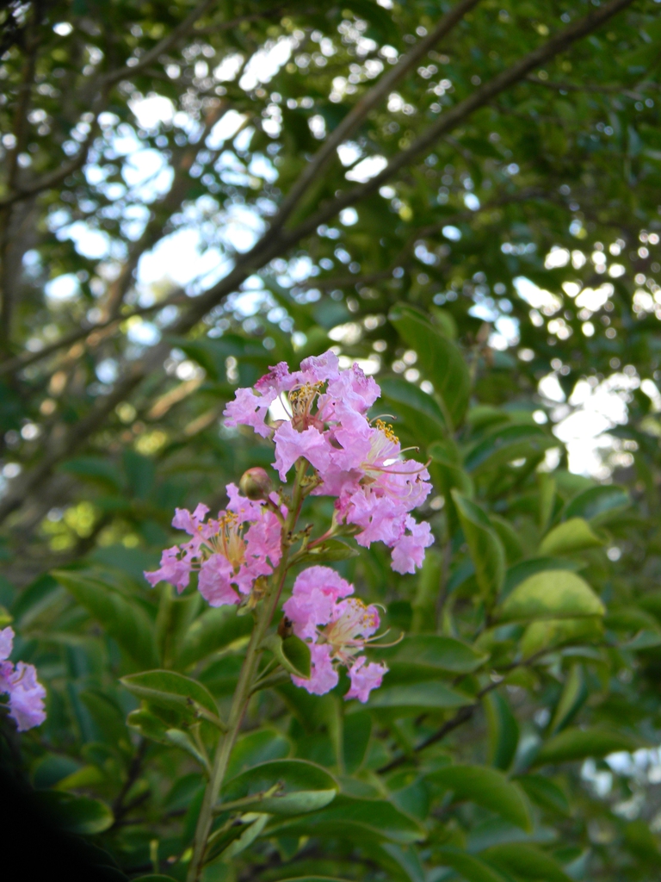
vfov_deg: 34.3
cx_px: 330
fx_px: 1426
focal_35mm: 56
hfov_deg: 26.1
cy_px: 441
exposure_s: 1/54
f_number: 4.1
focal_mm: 10.1
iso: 80
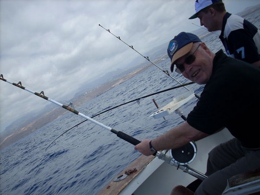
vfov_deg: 38.6
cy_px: 98
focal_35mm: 37
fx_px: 278
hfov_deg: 50.2
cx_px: 130
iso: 64
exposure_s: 1/354
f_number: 5.6
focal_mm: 6.2
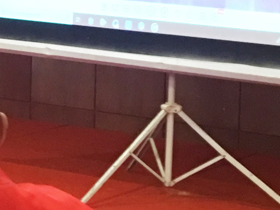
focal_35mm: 170
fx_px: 1375
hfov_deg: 11.0
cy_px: -16
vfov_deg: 8.7
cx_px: -182
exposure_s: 1/17
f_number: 2.2
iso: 125
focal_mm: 4.15
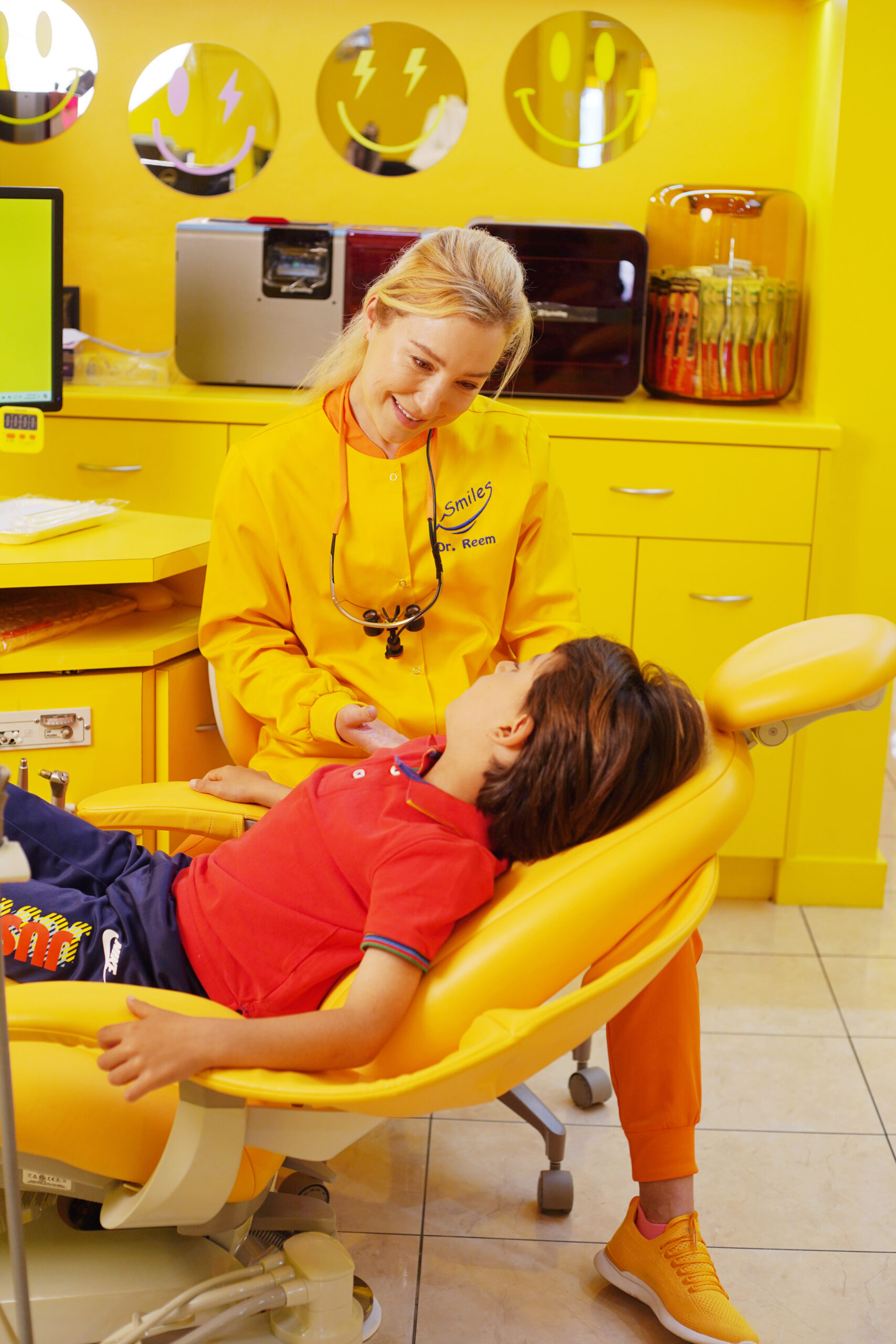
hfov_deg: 27.0
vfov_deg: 39.6
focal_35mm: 50
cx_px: 448
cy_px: 672
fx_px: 1866
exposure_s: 1/160
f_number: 3.5
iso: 200
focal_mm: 50
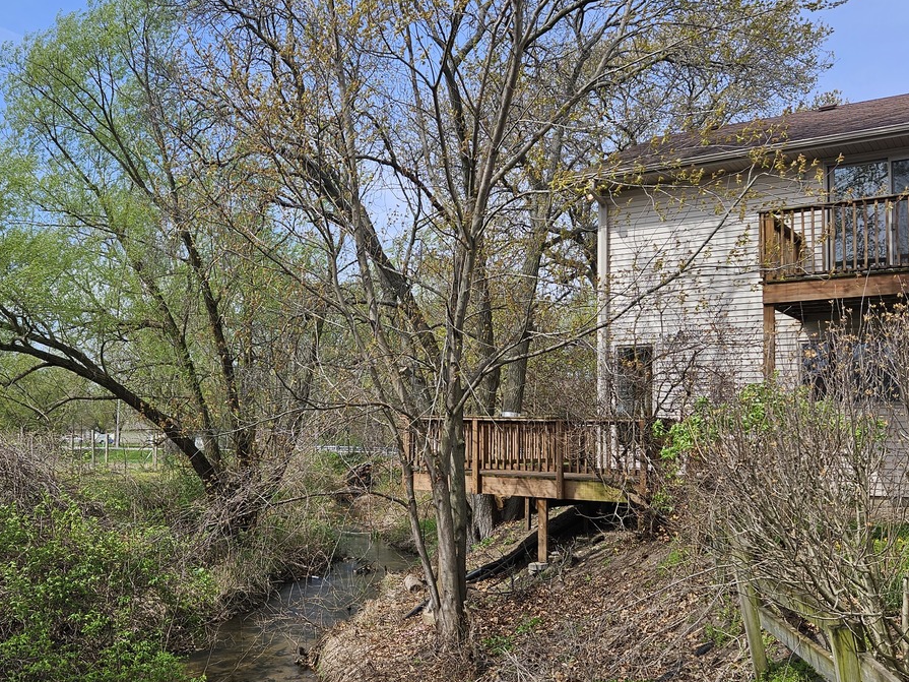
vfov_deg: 38.6
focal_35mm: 37
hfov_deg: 50.0
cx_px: 390
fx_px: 971
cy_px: 378
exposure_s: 1/1422
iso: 25
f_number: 1.8
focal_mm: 5.4
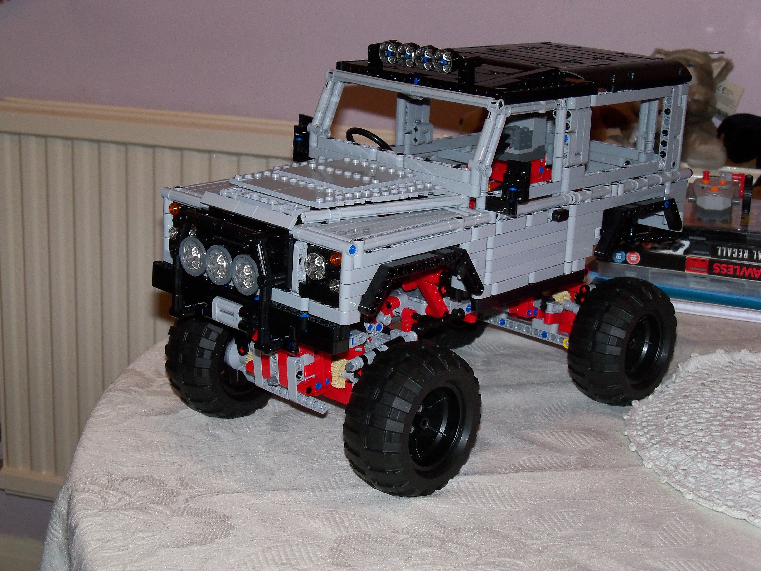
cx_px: 380
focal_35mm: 59
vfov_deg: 24.8
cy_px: 286
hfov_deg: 32.7
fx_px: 1297
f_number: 4
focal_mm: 10.5
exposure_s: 1/30
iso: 200
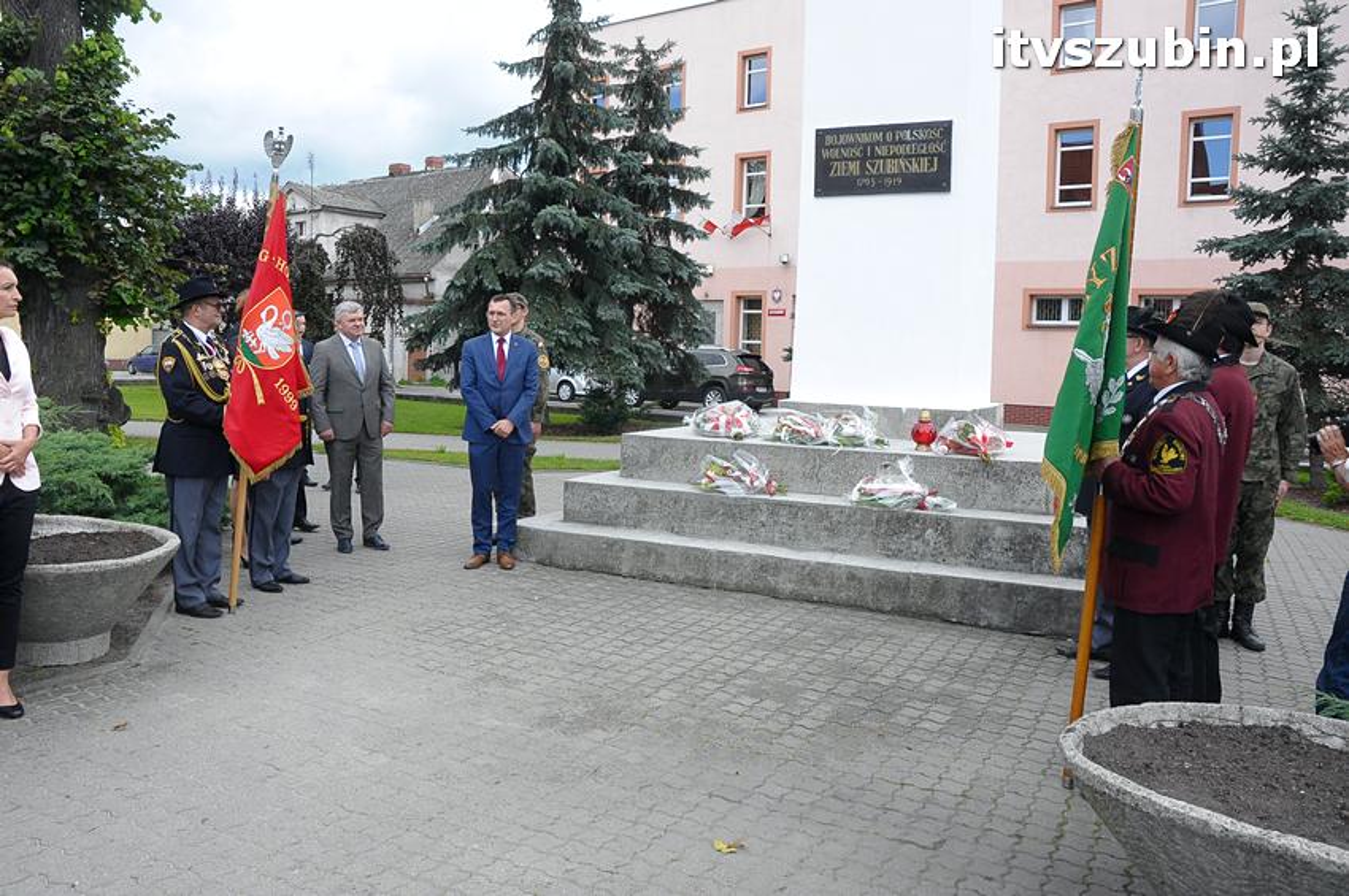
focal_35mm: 27
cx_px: 674
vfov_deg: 47.8
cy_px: 448
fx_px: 1011
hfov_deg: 67.4
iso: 800
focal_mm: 18
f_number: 9
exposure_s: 1/320
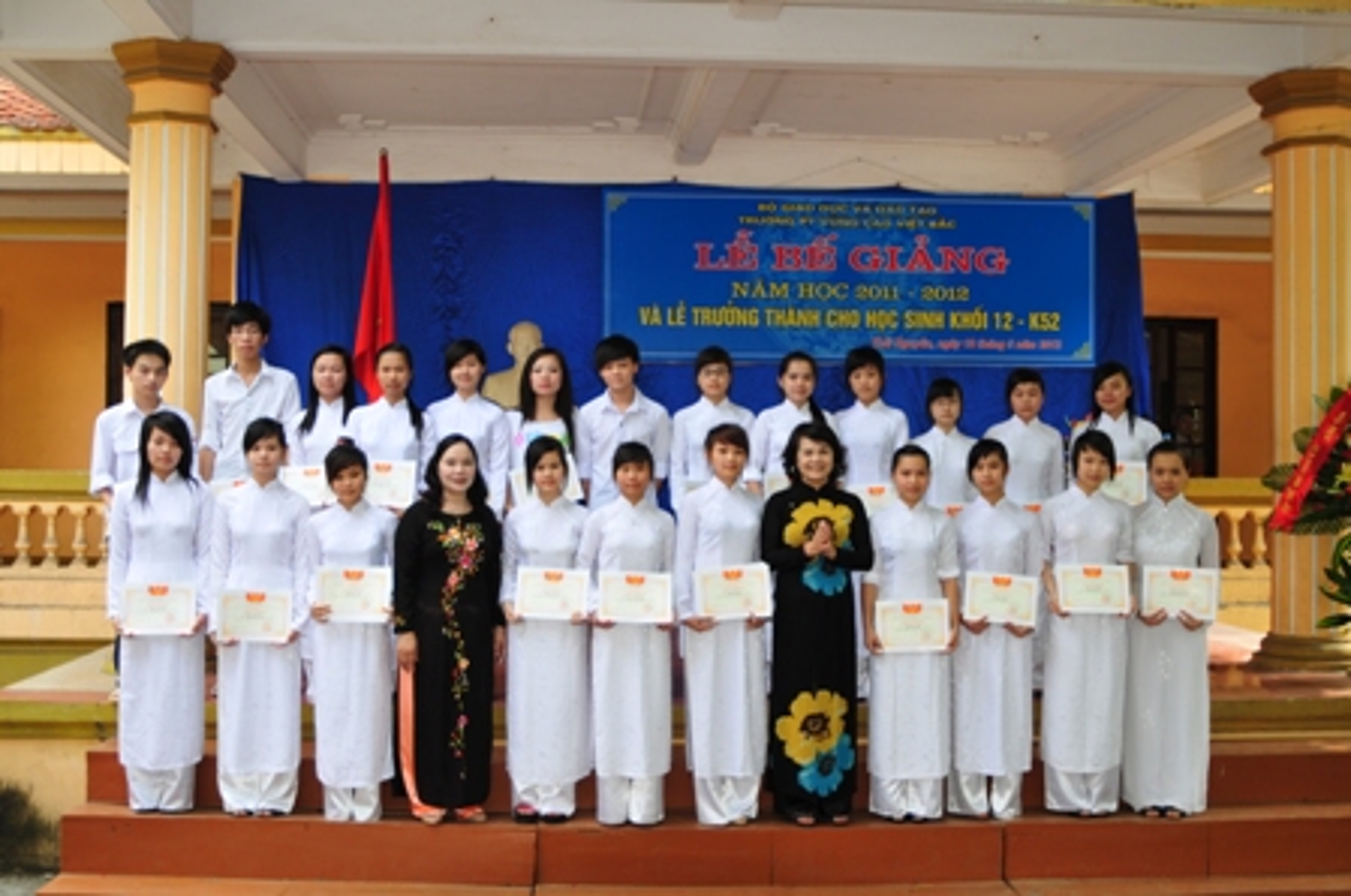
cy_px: 448
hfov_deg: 53.2
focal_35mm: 36
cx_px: 676
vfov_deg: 36.8
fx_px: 1349
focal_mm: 24
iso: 200
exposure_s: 1/200
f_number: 3.5
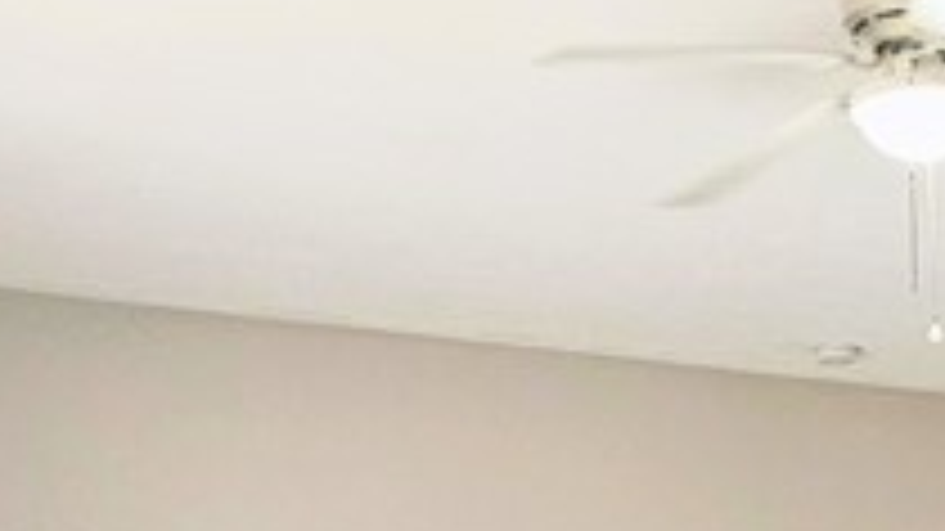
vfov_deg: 17.0
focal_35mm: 69
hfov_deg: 27.9
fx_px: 1729
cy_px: 558
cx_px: 1035
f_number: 2.2
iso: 160
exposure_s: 1/60
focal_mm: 2.2
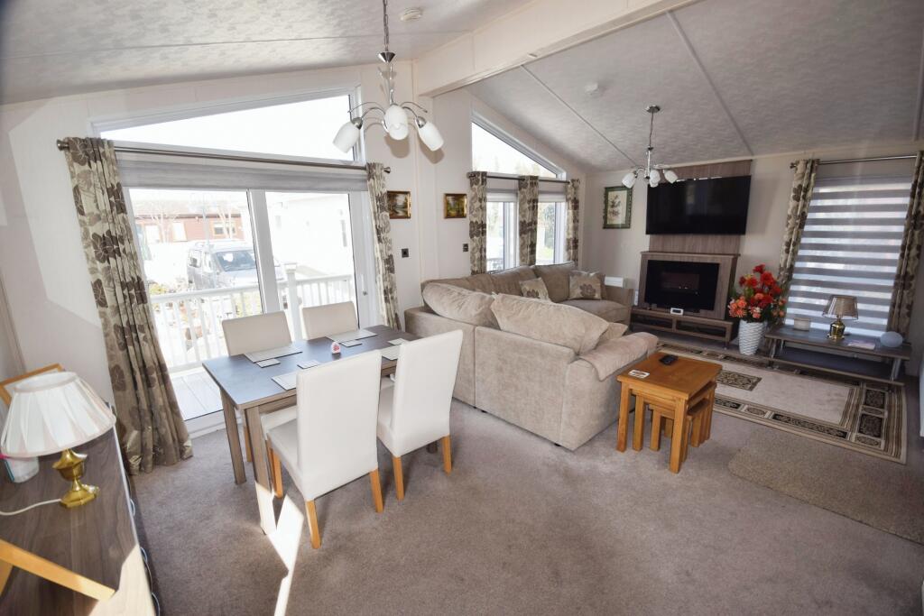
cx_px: 462
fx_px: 385
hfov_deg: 100.4
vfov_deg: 77.3
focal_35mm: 15
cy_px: 308
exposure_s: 1/125
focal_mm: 10
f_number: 5.6
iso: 200
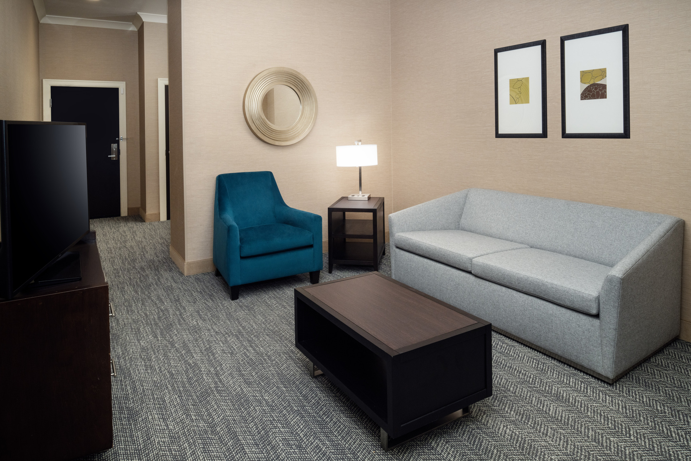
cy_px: 230
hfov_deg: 73.7
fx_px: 461
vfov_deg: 53.1
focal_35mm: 24
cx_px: 346
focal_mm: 24
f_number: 16
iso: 400
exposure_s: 1/8
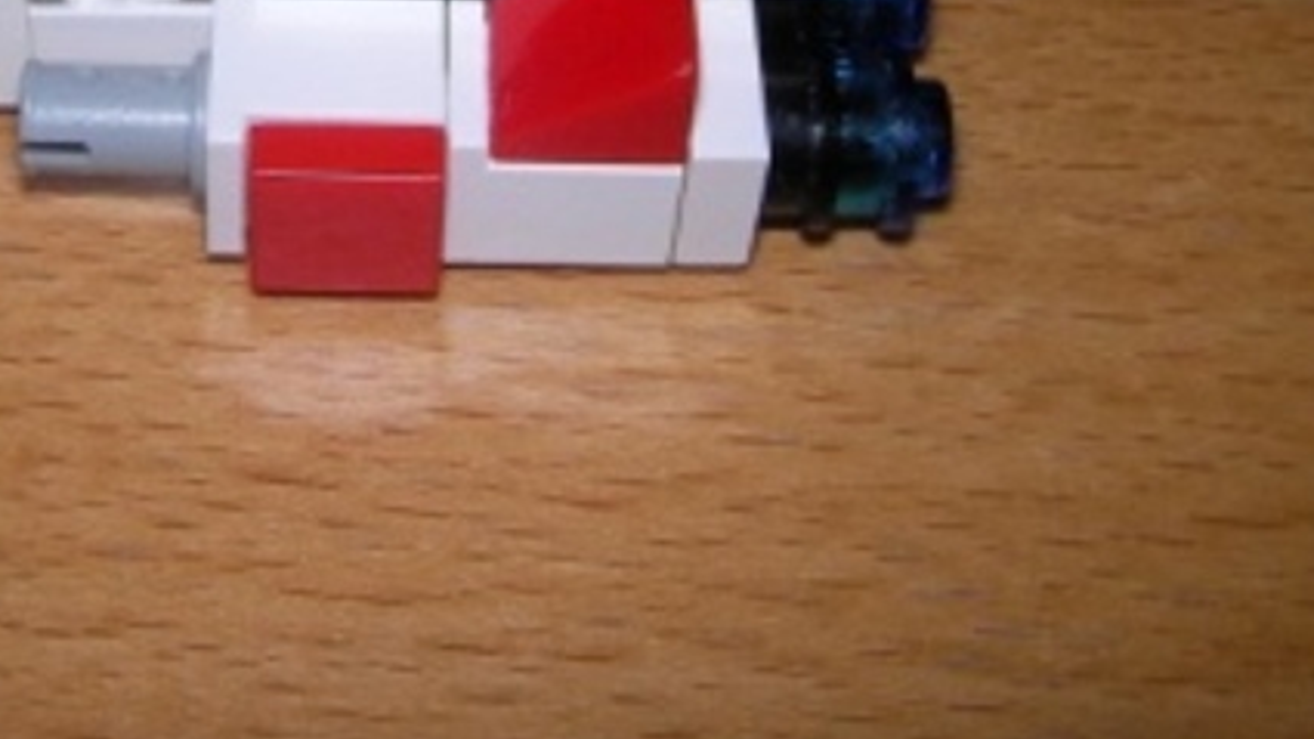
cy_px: -105
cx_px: 269
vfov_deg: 15.0
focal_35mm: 78
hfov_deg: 26.7
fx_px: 2718
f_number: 6.6
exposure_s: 1/30
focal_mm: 6.3
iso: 100
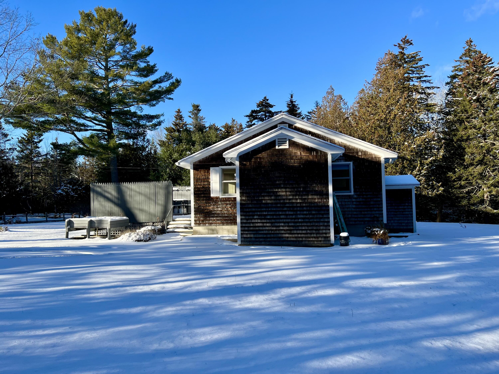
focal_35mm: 26
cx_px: 250
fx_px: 375
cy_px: 187
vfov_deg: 53.1
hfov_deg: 67.3
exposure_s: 1/1698
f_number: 1.5
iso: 50
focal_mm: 5.7
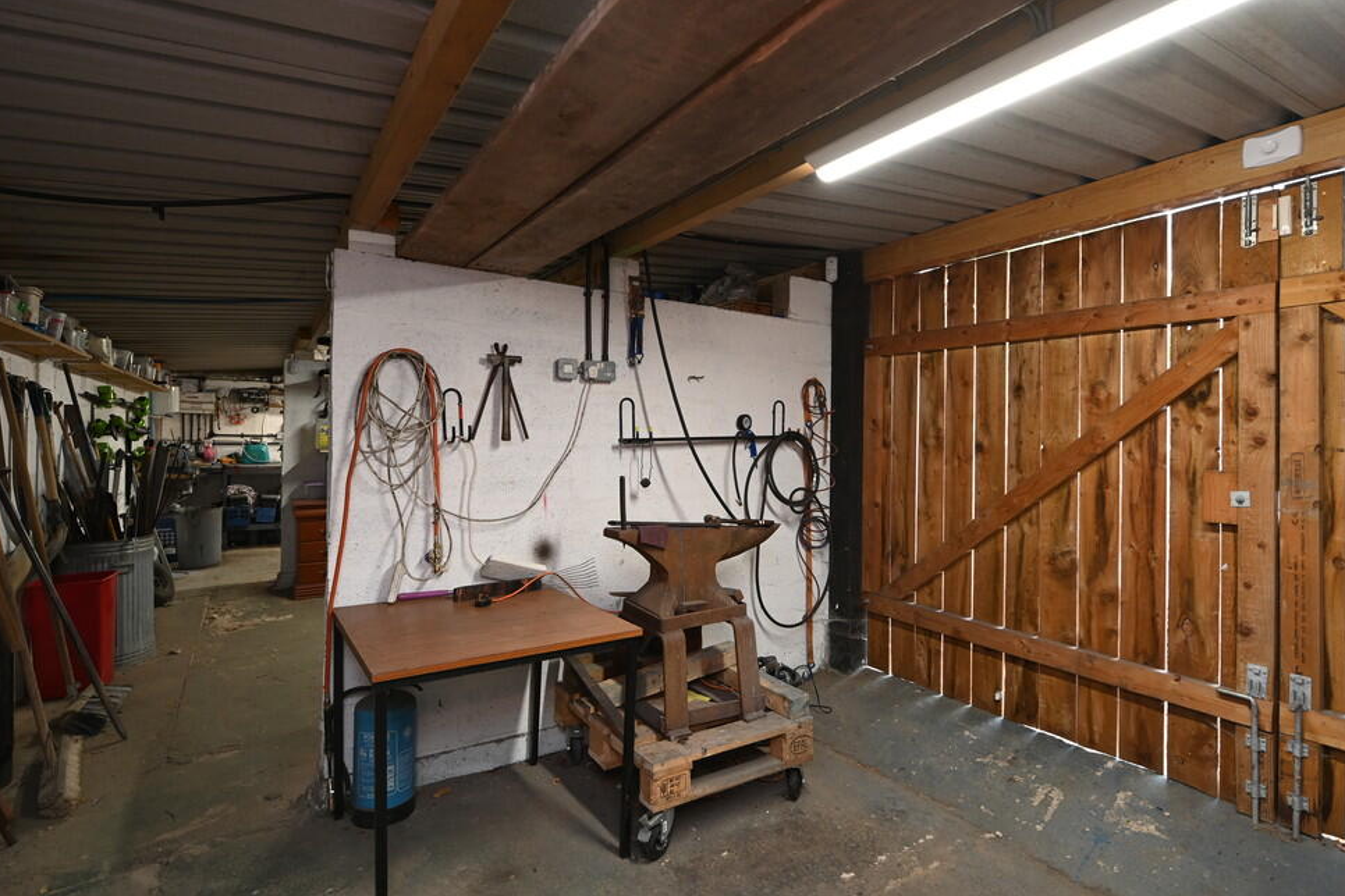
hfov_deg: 90.0
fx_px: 672
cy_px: 436
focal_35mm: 18
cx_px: 702
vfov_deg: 67.4
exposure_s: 1/60
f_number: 4
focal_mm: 17
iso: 640
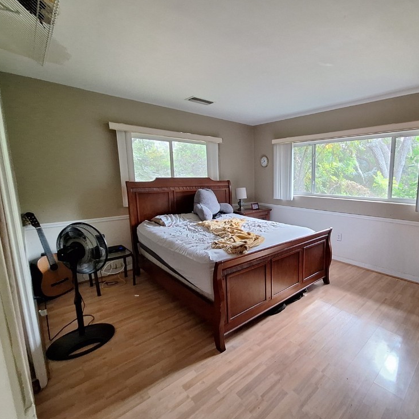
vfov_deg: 87.4
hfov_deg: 83.9
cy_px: 213
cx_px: 284
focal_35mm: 16
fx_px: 219
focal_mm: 1.74
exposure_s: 1/40
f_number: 2.2
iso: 200
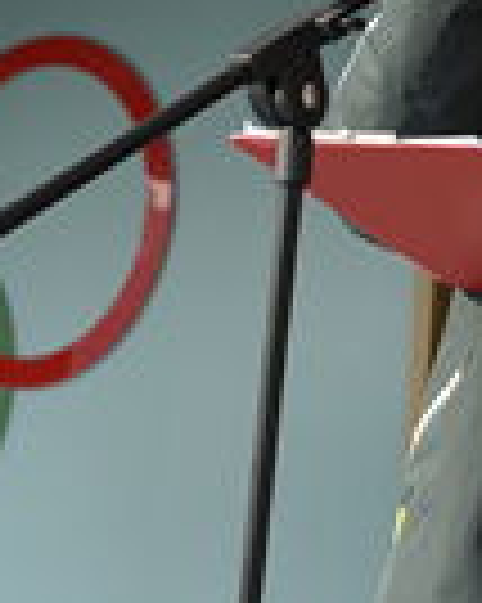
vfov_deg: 9.4
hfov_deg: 7.5
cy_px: -234
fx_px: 3606
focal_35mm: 202
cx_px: 667
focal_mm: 48
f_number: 4.5
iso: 200
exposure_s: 1/640
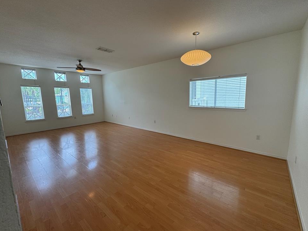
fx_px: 133
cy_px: 115
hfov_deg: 98.0
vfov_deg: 81.7
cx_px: 164
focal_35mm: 15
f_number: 2.2
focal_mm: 2.22
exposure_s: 1/120
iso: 64
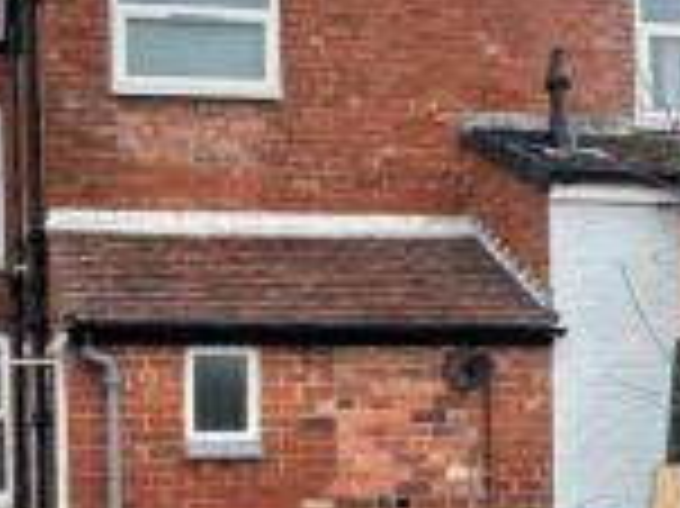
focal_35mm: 54
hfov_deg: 34.4
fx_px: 1060
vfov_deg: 26.4
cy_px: 425
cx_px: 133
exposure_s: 1/99
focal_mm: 2.22
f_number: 2.2
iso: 125
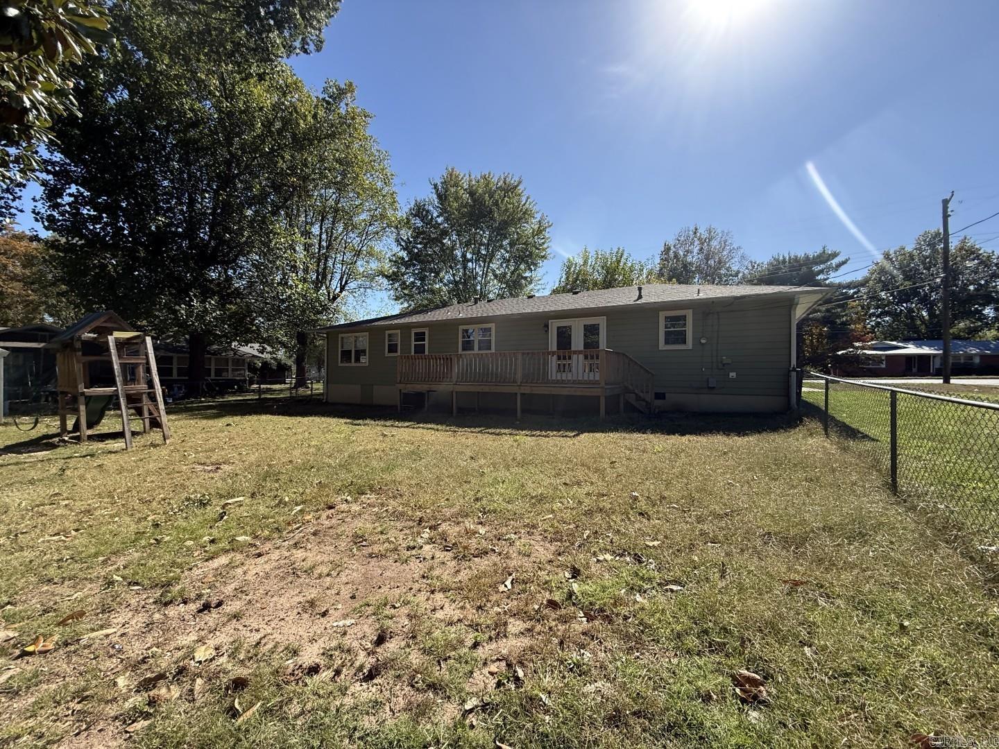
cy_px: 374
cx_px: 500
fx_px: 404
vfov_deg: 85.7
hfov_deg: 102.1
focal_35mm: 14
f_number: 2.2
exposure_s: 1/1068
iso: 50
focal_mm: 2.22
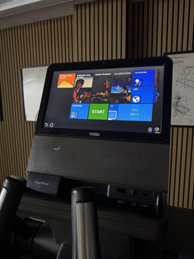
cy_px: 130
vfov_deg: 71.6
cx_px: 97
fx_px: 179
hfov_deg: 56.8
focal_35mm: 24
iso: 640
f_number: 1.78
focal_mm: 6.76
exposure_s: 1/60
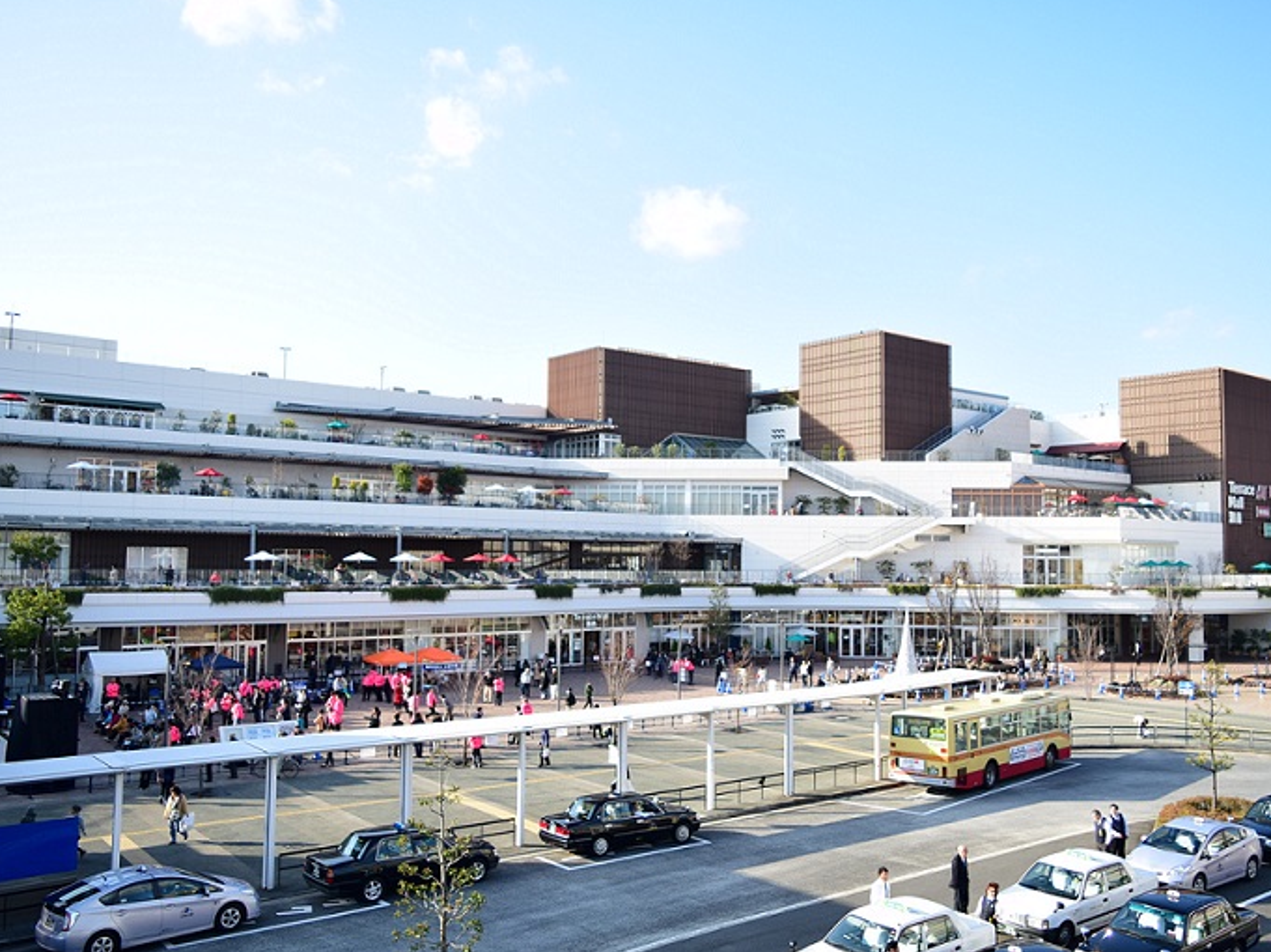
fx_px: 1101
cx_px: 704
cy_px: 477
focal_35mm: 30
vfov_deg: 46.8
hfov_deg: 59.8
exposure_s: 1/1250
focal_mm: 18
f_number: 4
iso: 400
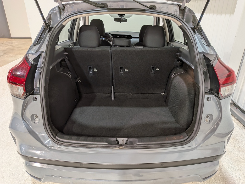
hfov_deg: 71.6
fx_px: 170
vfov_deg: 56.8
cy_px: 92
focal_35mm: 24
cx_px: 122
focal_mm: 4.53
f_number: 1.7
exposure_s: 1/24
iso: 32
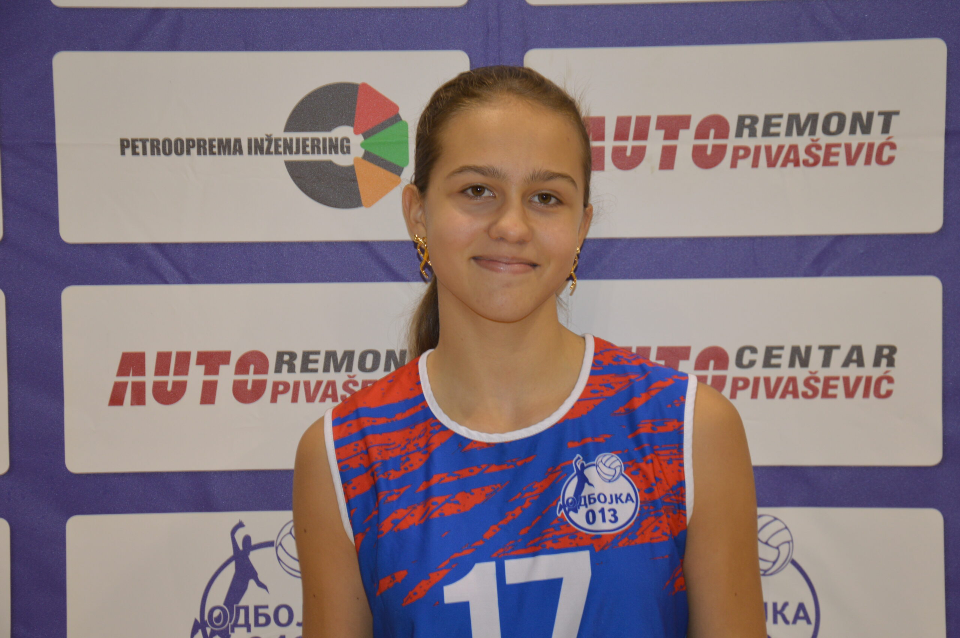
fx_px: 2478
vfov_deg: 14.7
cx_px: 480
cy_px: 319
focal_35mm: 93
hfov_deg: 21.9
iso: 360
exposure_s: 1/30
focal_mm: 62
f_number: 5.3
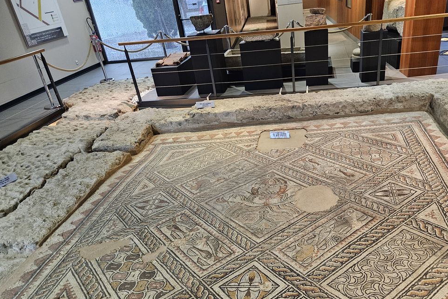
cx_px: 272
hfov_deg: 61.3
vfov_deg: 42.8
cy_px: 207
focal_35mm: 30
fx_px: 373
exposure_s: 1/100
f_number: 1.8
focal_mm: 5.4
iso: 800
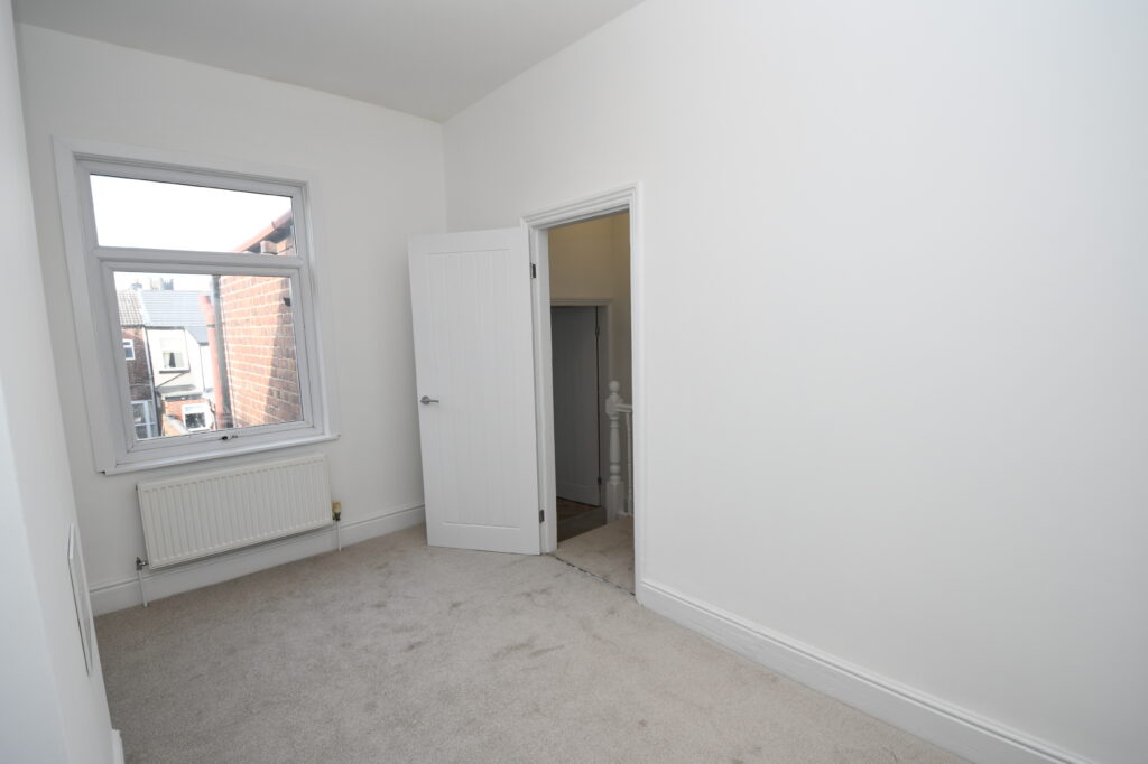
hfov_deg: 96.8
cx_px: 574
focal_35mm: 16
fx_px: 510
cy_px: 382
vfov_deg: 73.7
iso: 100
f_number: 4.5
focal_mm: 11
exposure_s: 1/80
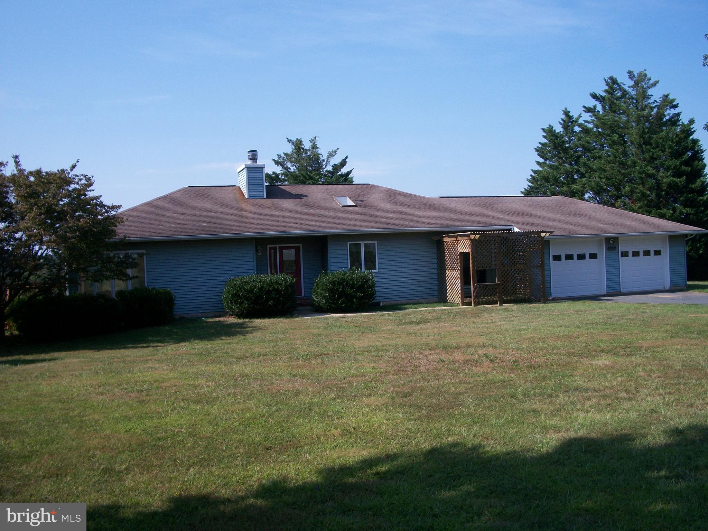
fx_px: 716
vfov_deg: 40.7
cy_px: 266
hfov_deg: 52.6
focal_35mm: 35
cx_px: 354
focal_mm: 6.3
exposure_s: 1/320
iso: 80
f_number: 5.6
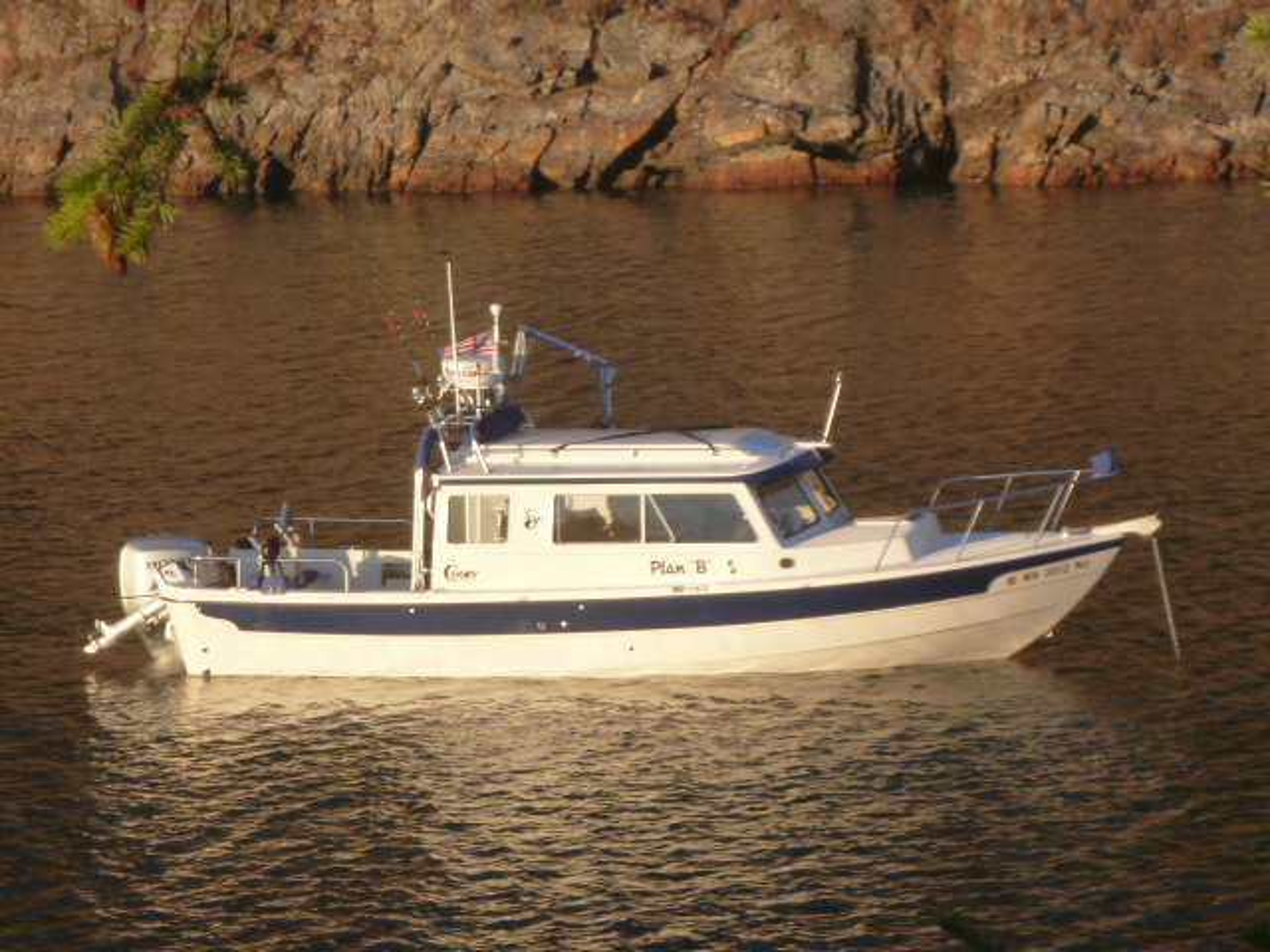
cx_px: 635
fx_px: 7558
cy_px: 476
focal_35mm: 206
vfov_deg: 7.2
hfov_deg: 9.6
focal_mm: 22.8
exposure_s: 1/125
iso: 160
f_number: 5.9
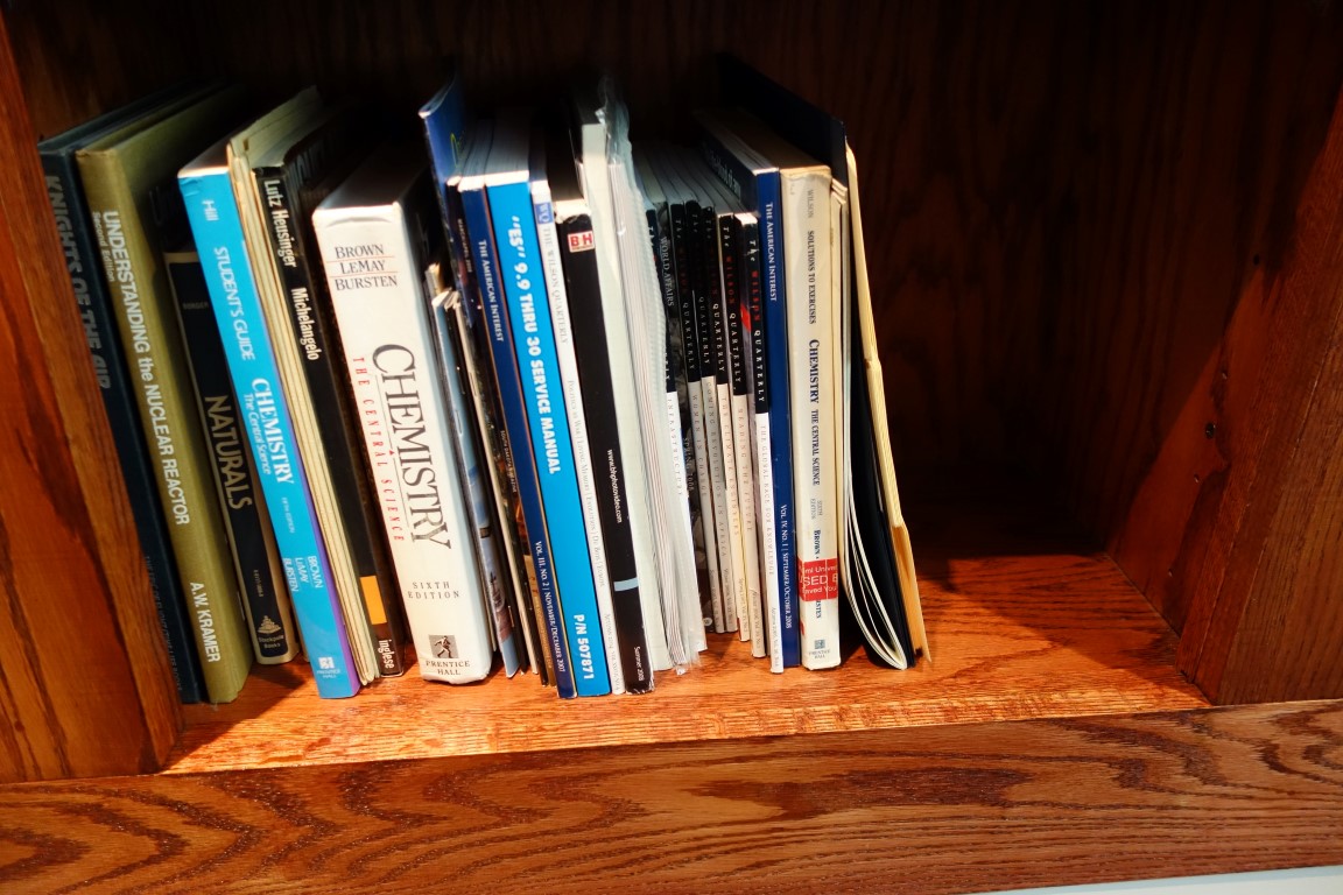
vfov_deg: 46.4
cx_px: 672
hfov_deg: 65.5
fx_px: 1044
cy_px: 448
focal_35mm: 28
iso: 800
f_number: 1.8
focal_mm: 10.4
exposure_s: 1/80
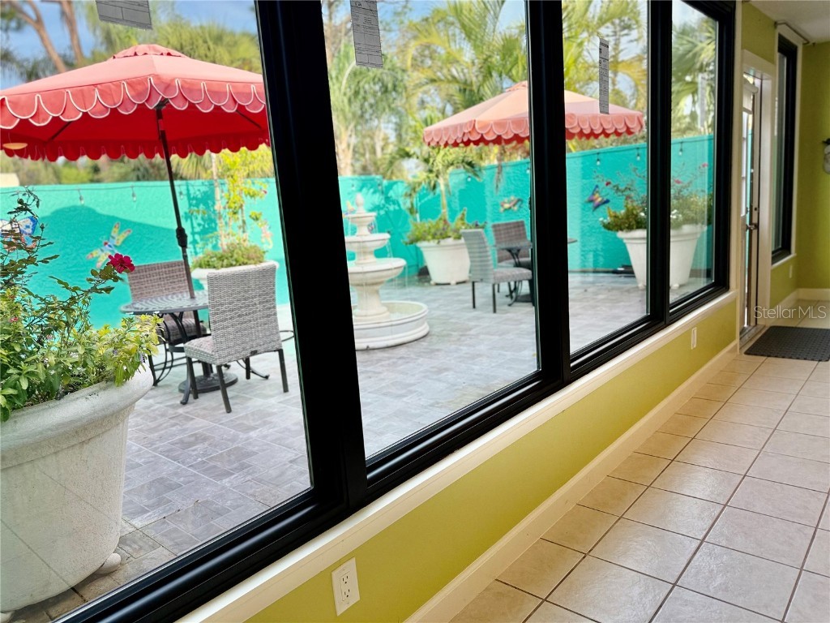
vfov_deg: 56.8
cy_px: 312
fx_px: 575
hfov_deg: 71.6
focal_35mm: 24
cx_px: 415
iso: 100
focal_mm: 6.76
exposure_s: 1/563
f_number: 1.78
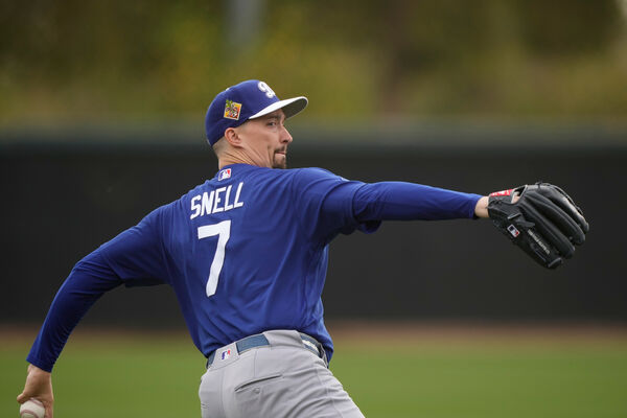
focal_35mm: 600
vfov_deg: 2.3
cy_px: 209
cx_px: 314
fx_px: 10449
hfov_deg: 3.4
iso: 320
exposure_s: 1/2000
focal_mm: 400
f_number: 2.8
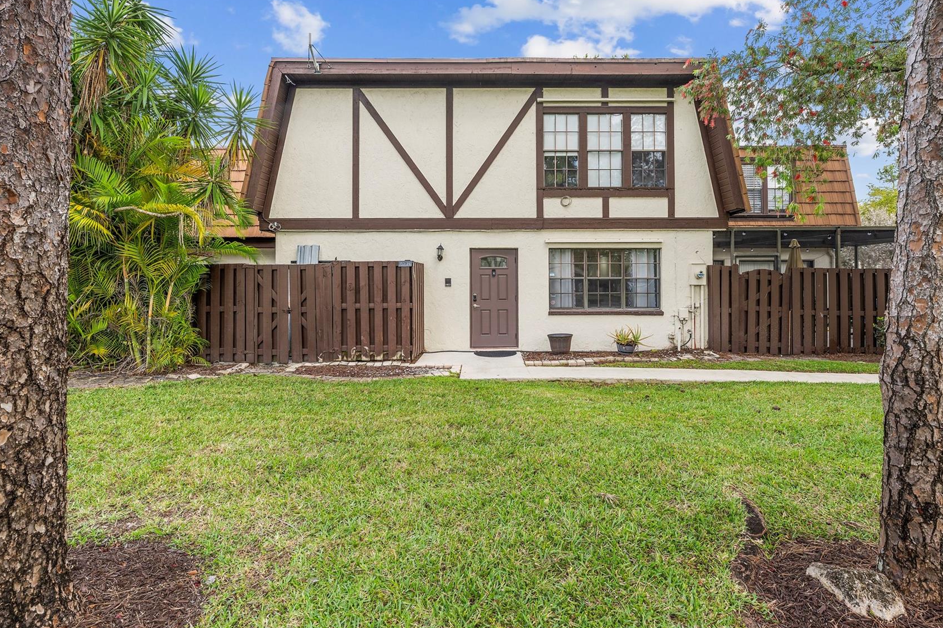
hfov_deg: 93.2
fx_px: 445
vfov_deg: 70.1
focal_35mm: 17
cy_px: 275
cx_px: 490
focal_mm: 14
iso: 64
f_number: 8
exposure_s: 1/20
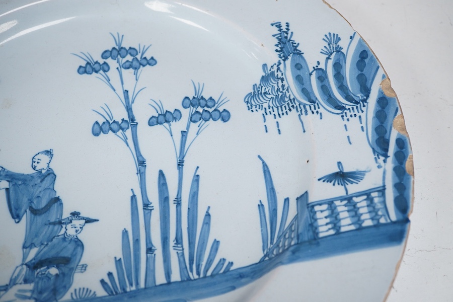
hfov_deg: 43.6
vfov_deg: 29.9
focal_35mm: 45
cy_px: 151
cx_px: 226
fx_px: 566
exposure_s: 1/125
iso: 1250
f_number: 7.1
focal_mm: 30
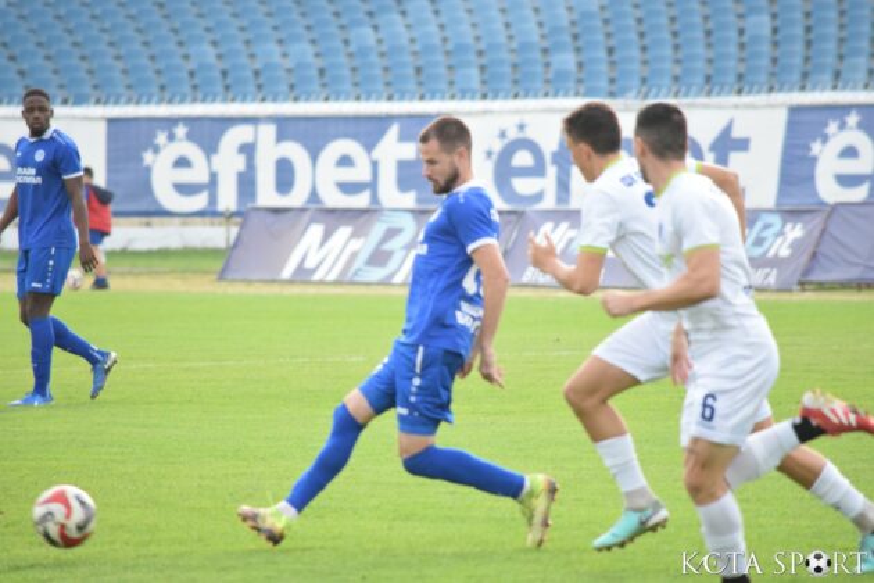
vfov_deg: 3.5
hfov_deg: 5.3
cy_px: 292
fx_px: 9468
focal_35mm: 390
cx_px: 437
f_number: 5.6
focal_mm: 260
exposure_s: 1/1000
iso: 1600
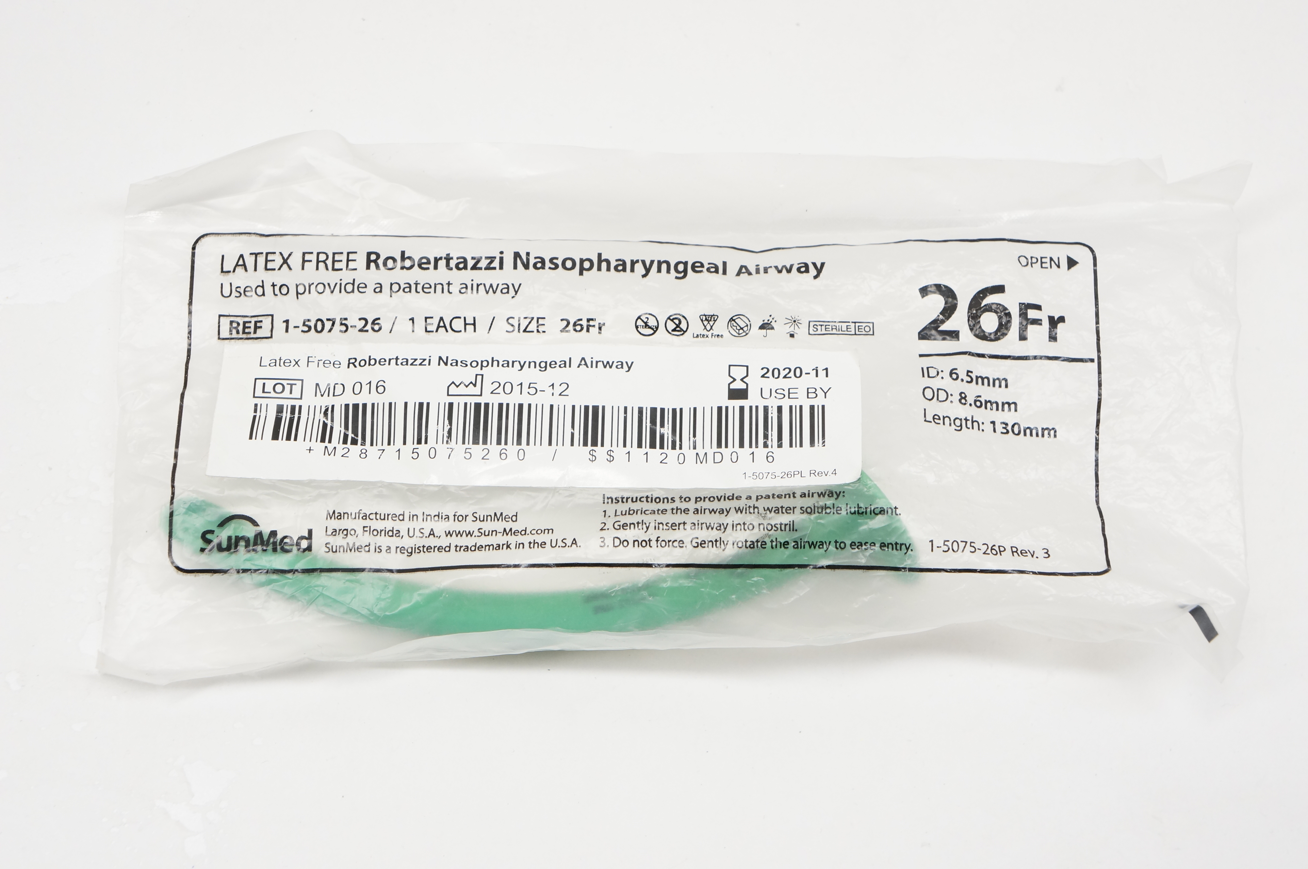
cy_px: 434
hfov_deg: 31.9
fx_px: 2287
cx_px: 654
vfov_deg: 21.5
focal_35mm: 63
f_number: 7.1
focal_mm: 42
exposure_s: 1/100
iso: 800
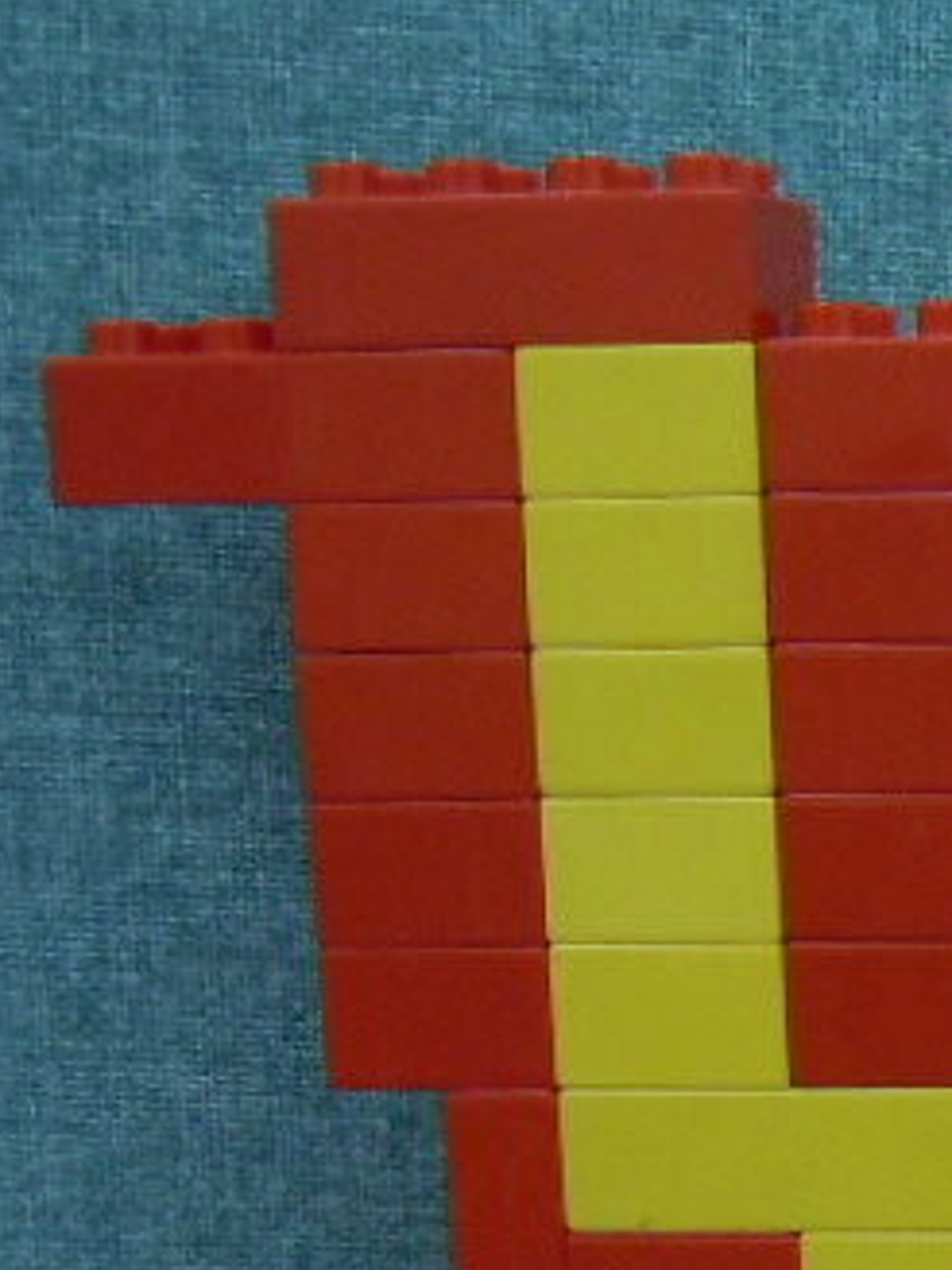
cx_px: 1502
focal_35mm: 106
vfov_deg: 18.0
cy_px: 1316
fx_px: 3887
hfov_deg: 13.1
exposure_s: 1/30
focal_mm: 6.2
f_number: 3.6
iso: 400
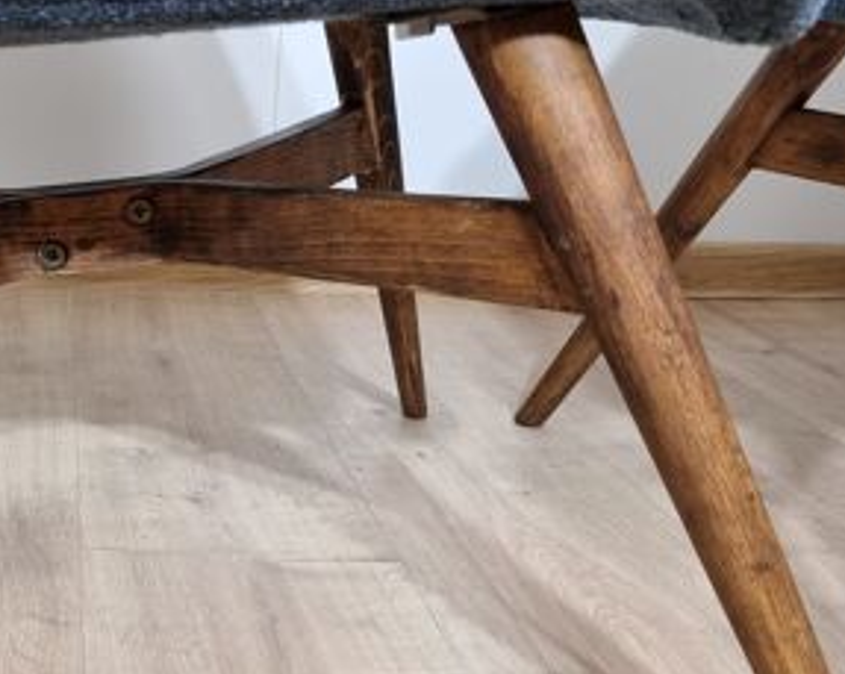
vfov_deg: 30.6
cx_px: 79
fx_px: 1224
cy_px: 447
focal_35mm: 49
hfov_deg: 35.7
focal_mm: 6.7
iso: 160
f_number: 1.8
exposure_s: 1/100
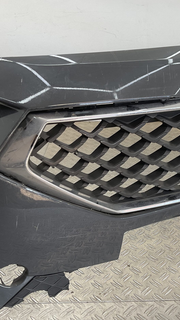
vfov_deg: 47.4
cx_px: 136
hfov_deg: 27.3
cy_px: 161
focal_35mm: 43
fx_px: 365
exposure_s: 1/120
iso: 20
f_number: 1.8
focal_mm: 3
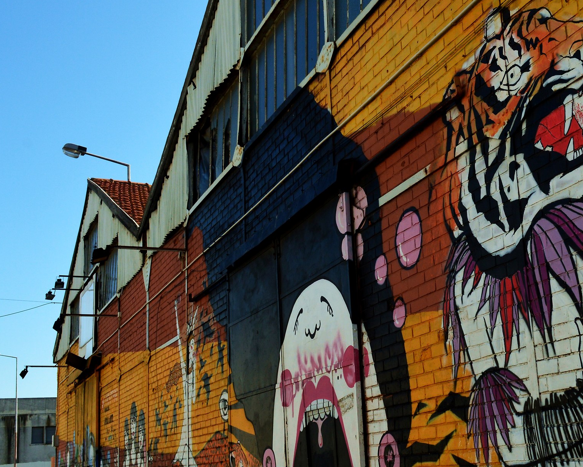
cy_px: 254
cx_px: 448
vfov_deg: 30.8
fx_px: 845
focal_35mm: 49
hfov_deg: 37.0
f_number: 11
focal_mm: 22
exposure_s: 1/400
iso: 400
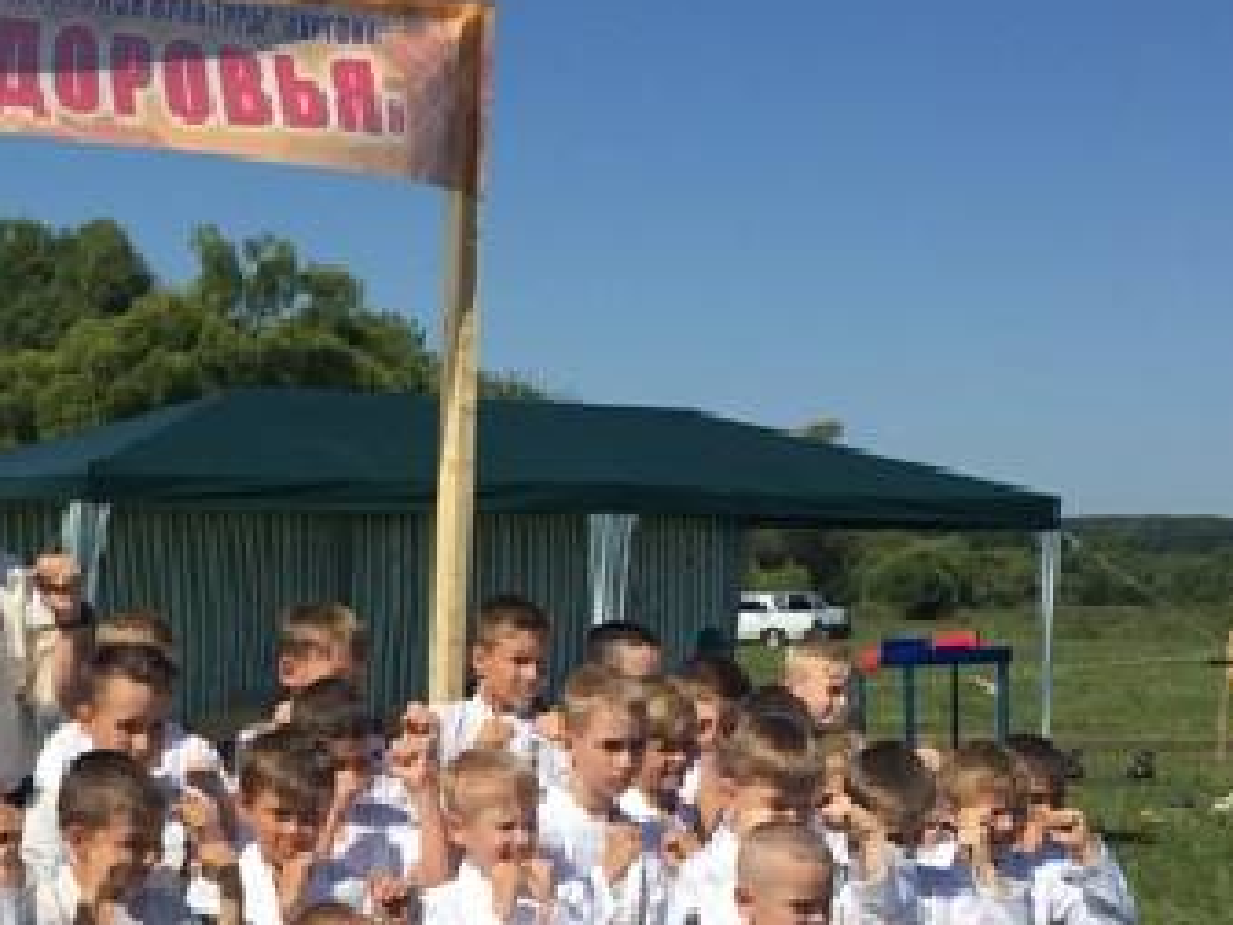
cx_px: 172
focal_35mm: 69
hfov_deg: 27.4
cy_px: 969
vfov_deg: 20.5
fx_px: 2458
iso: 32
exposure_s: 1/3597
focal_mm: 4.15
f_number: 2.2
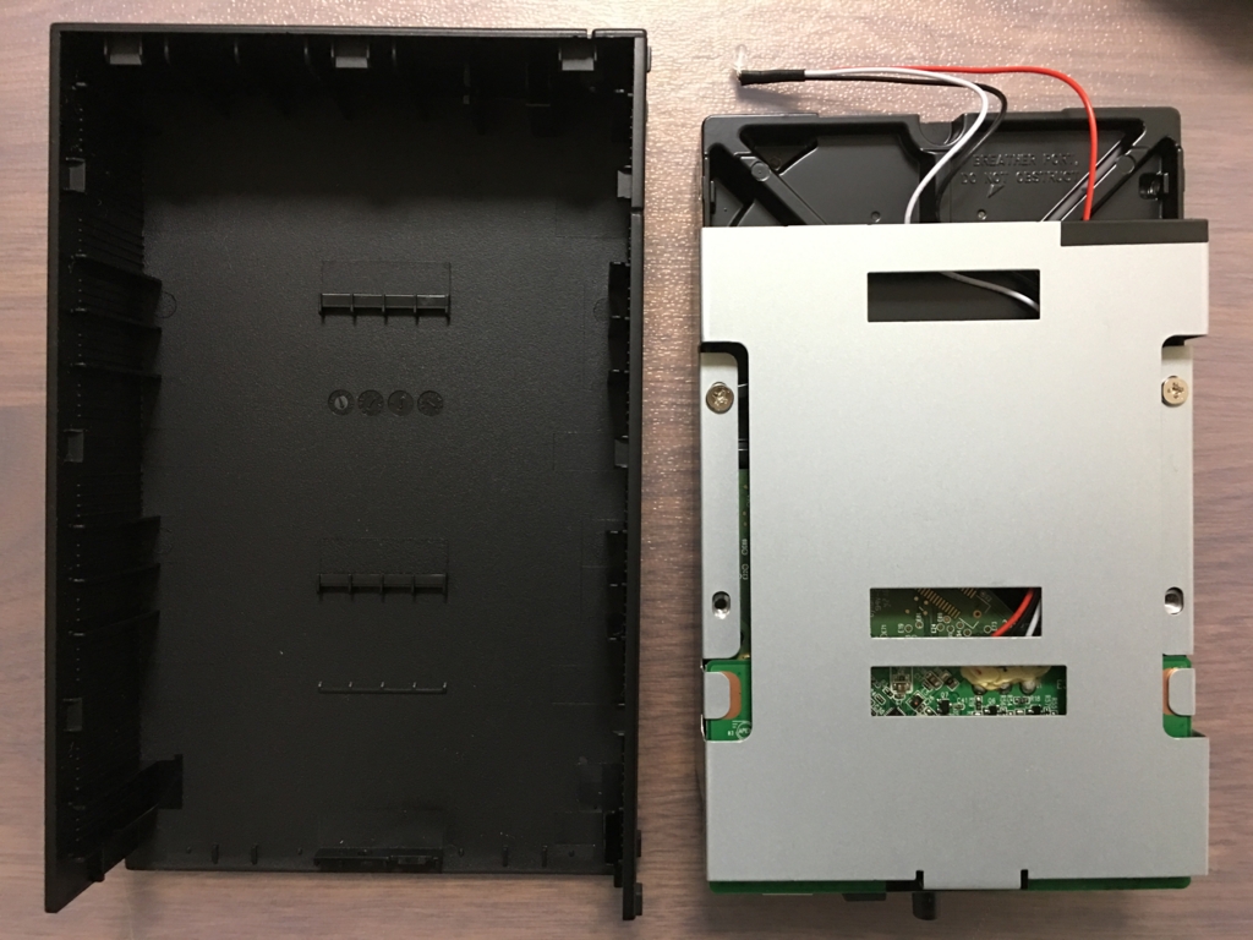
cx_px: 626
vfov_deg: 48.2
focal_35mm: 29
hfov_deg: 61.7
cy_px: 470
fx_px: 1050
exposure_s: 1/15
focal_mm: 4.15
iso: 100
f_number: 2.2
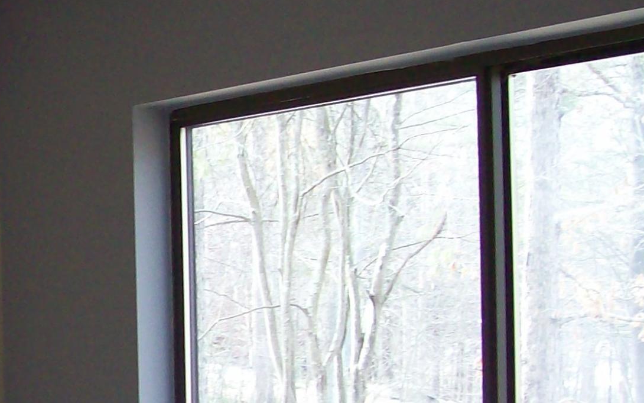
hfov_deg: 18.7
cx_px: -134
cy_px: 388
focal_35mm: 105
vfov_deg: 12.3
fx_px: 1843
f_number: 2.7
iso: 125
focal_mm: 6
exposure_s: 1/64
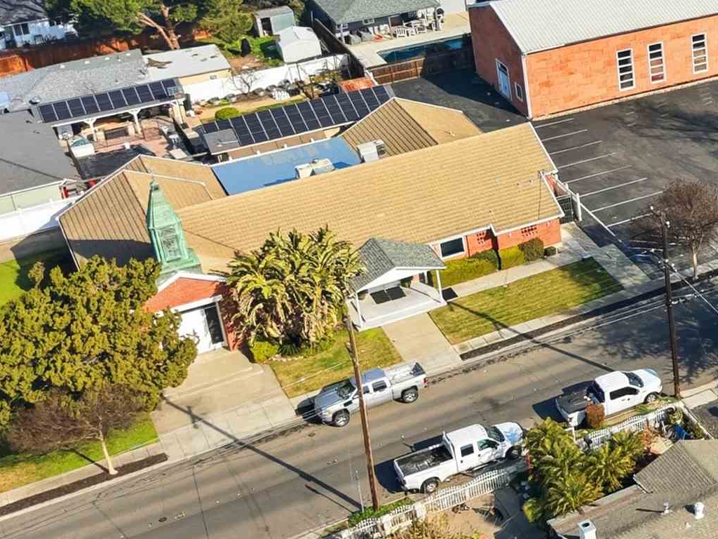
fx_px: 1493
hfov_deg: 22.5
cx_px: 1056
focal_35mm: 72
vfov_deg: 20.2
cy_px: 95
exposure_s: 1/8000
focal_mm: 8.7
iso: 240
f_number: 1.8
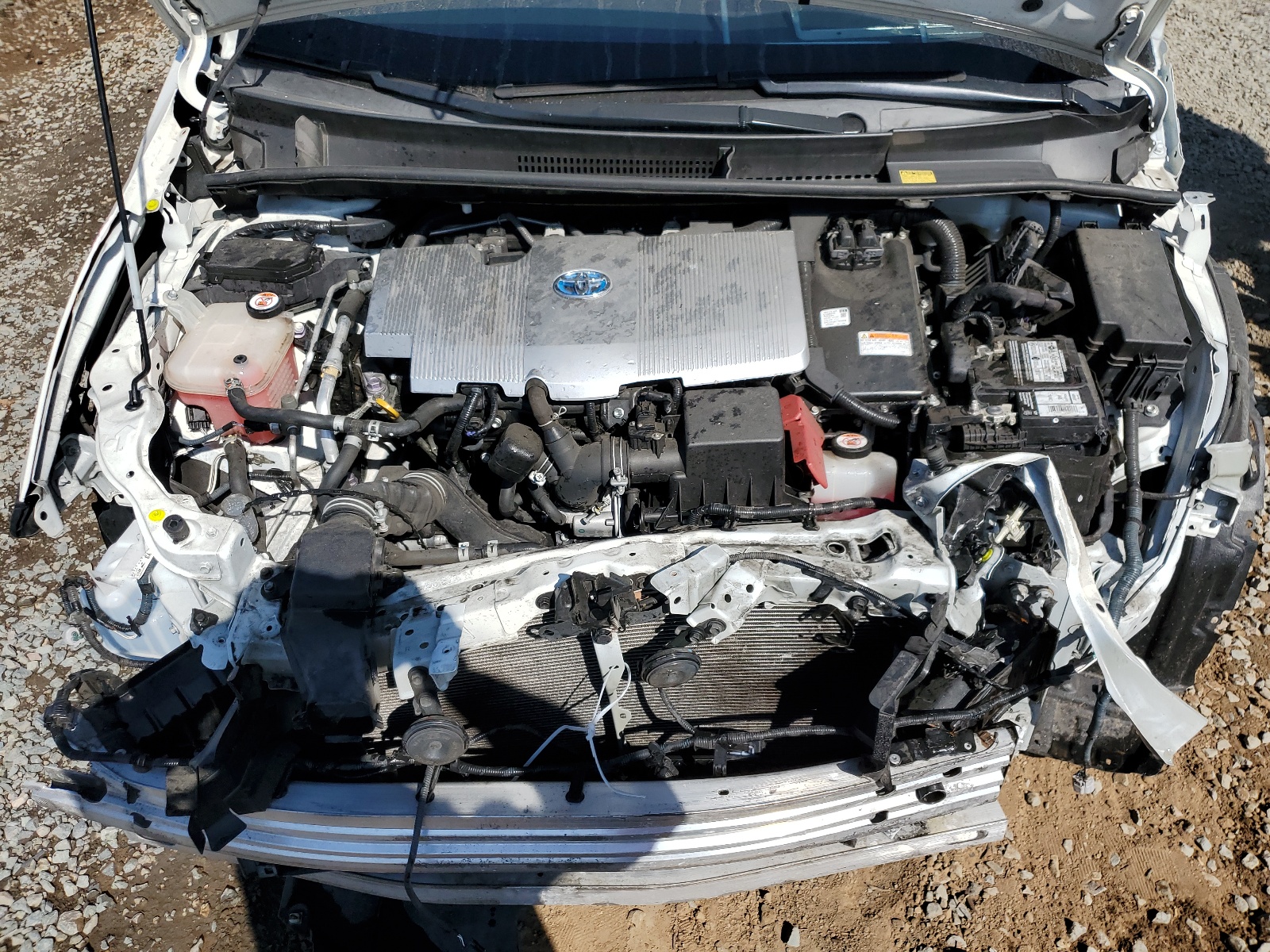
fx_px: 954
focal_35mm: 26
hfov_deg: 67.3
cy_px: 476
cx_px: 635
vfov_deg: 53.1
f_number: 1.5
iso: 50
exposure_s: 1/5000
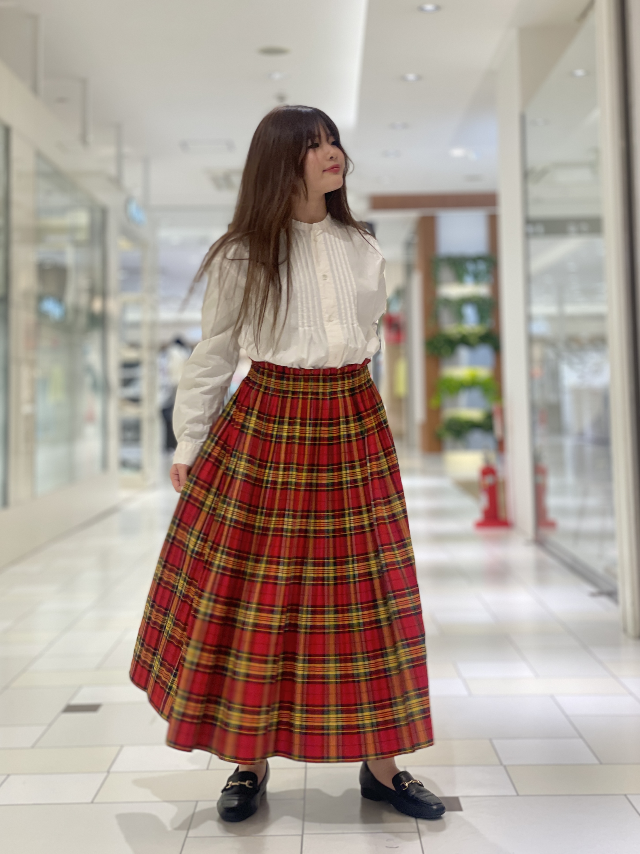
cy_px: 427
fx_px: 1282
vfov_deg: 36.8
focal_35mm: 52
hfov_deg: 28.0
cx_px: 320
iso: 80
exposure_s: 1/120
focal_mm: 6
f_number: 2
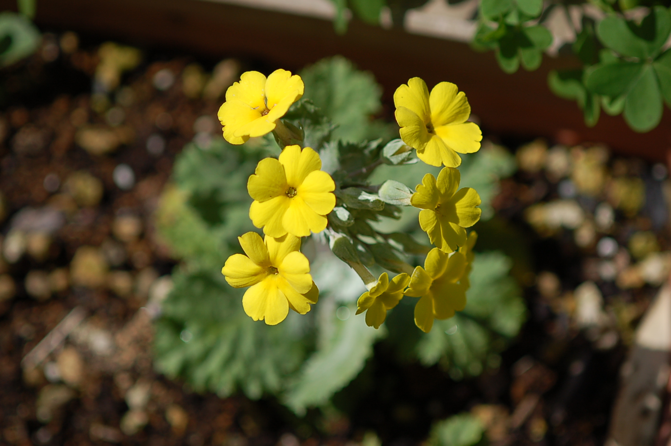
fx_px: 2933
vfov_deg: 8.7
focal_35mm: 158
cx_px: 336
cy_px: 223
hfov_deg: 13.1
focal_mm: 105
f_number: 3.2
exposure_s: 1/4000
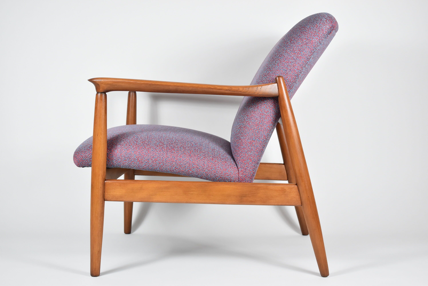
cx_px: 214
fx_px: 678
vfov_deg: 23.8
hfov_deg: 35.0
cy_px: 143
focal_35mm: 57
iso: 1250
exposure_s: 1/125
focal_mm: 38
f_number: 4.8
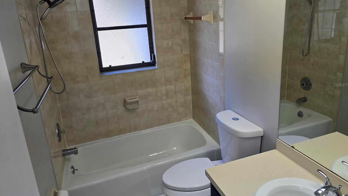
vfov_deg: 44.3
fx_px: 240
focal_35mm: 26
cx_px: 174
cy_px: 85
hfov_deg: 71.9
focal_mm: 6.3
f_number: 1.7
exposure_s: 1/120
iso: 100
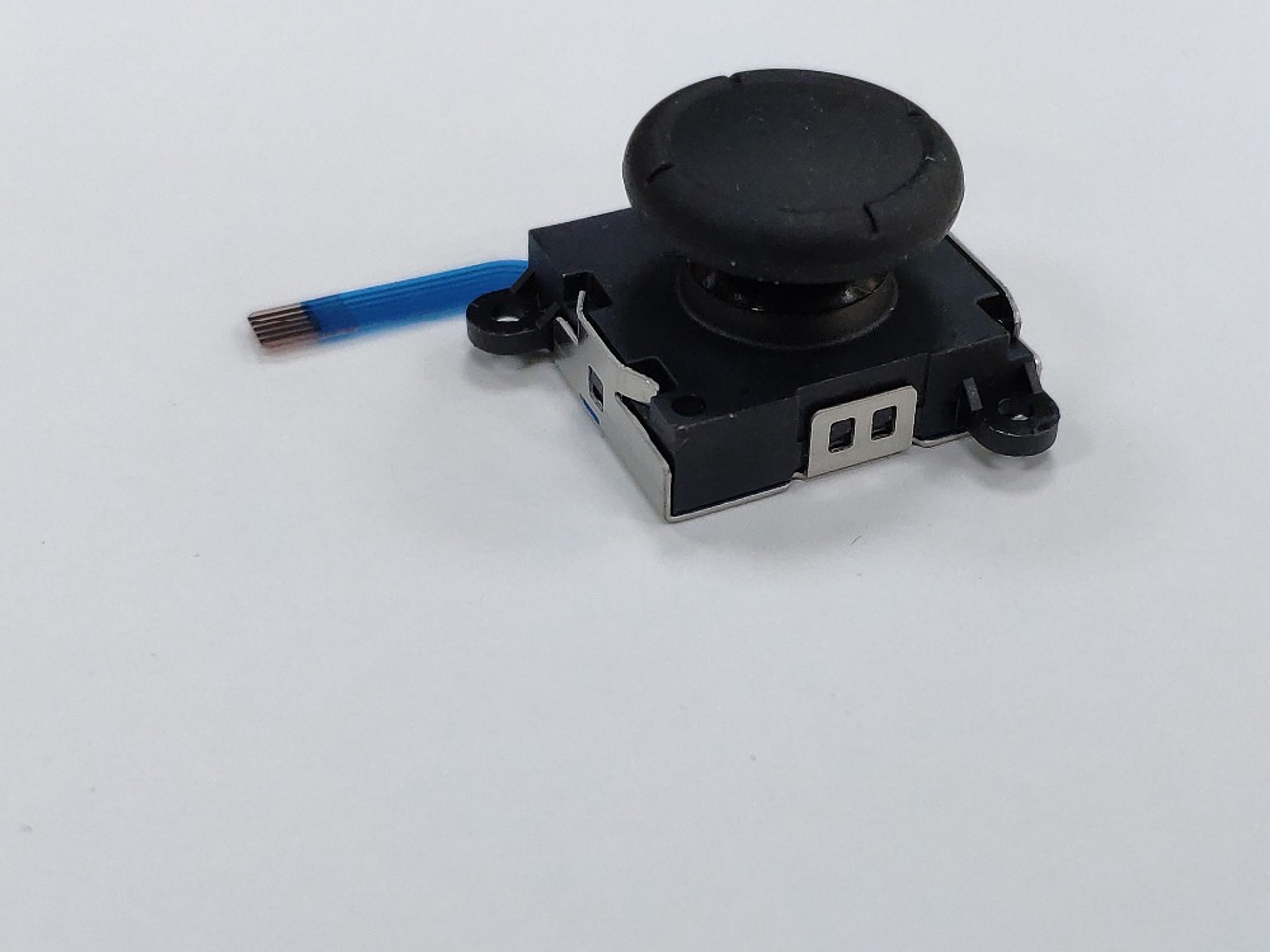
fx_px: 770
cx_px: 635
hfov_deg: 79.0
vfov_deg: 63.4
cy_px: 476
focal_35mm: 21
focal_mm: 4.22
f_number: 1.8
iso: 512
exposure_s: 1/100
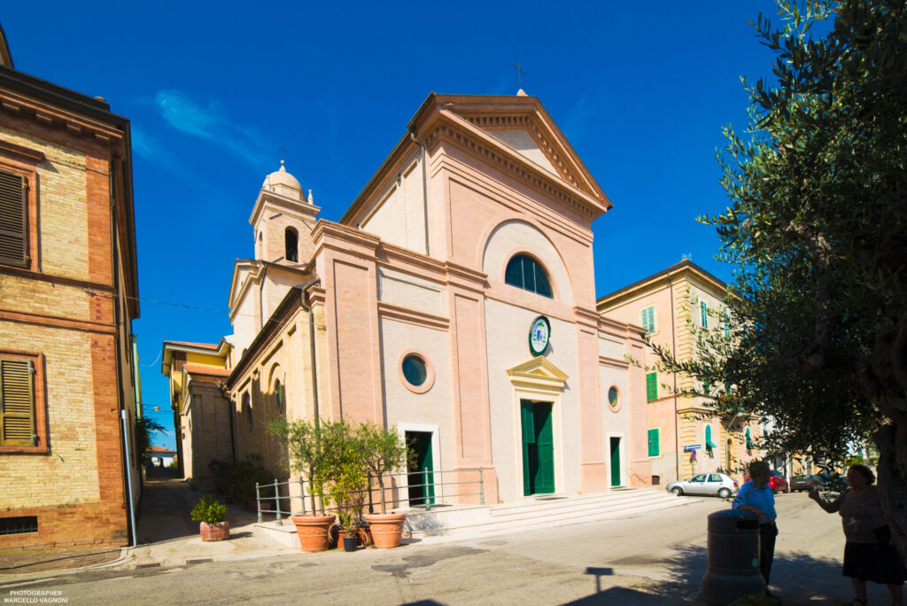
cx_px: 454
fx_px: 353
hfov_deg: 104.2
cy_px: 303
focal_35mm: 14
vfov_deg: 81.3
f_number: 11
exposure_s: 1/200
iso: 100
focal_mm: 14
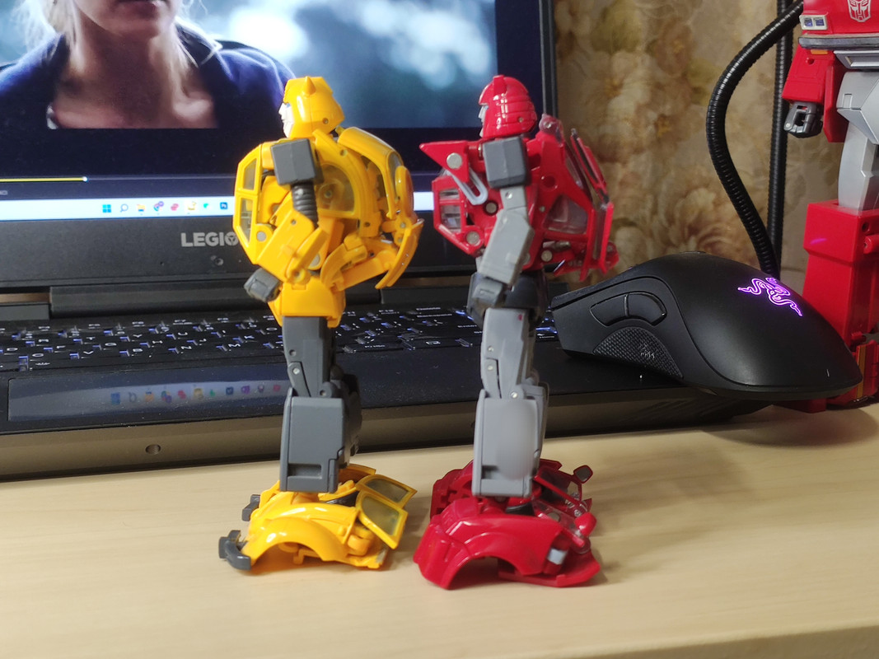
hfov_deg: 36.8
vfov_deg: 28.0
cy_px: 330
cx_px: 440
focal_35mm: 52
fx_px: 1320
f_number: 1.75
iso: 517
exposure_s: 1/33
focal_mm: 4.77
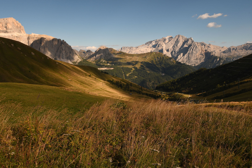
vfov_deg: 43.6
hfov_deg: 61.9
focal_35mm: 30
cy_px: 84
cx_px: 126
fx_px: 210
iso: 100
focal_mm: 20
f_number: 13
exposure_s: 1/160
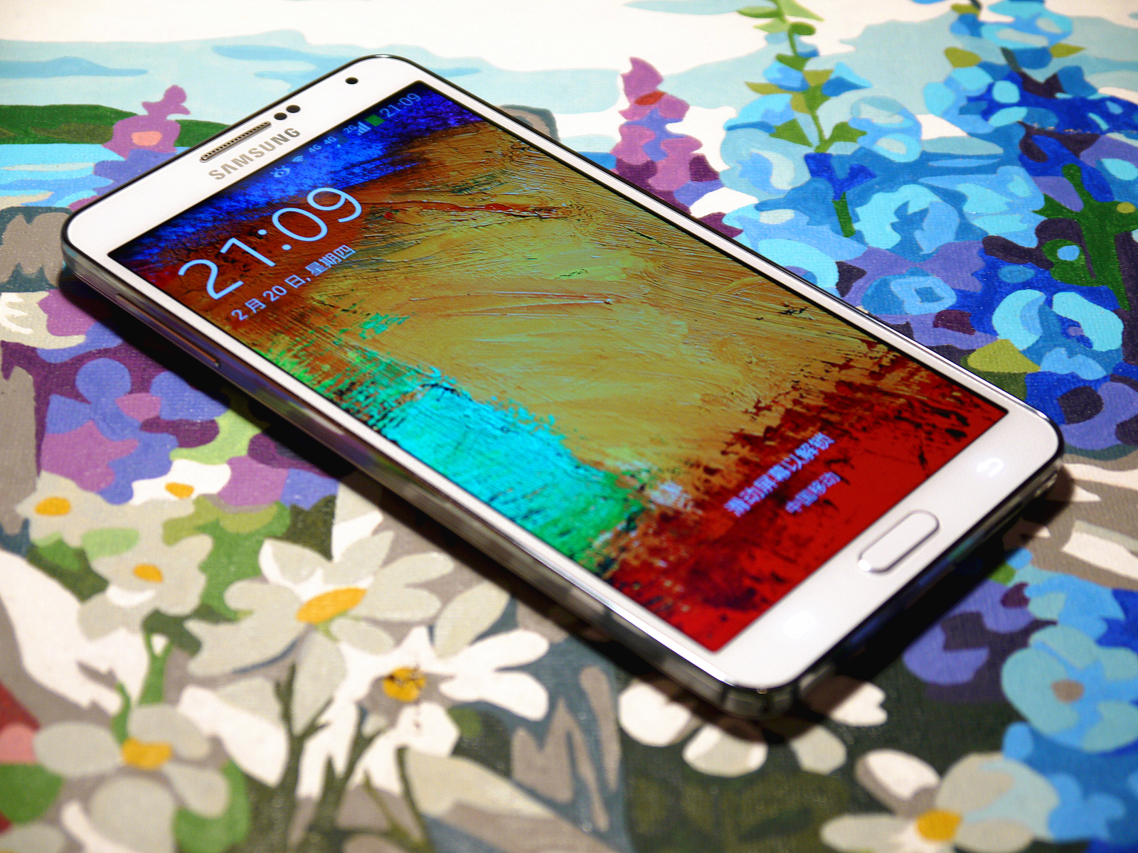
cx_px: 569
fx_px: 2761
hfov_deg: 23.3
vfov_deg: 17.6
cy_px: 426
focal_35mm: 84
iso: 160
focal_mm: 42
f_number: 5.6
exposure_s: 1/10
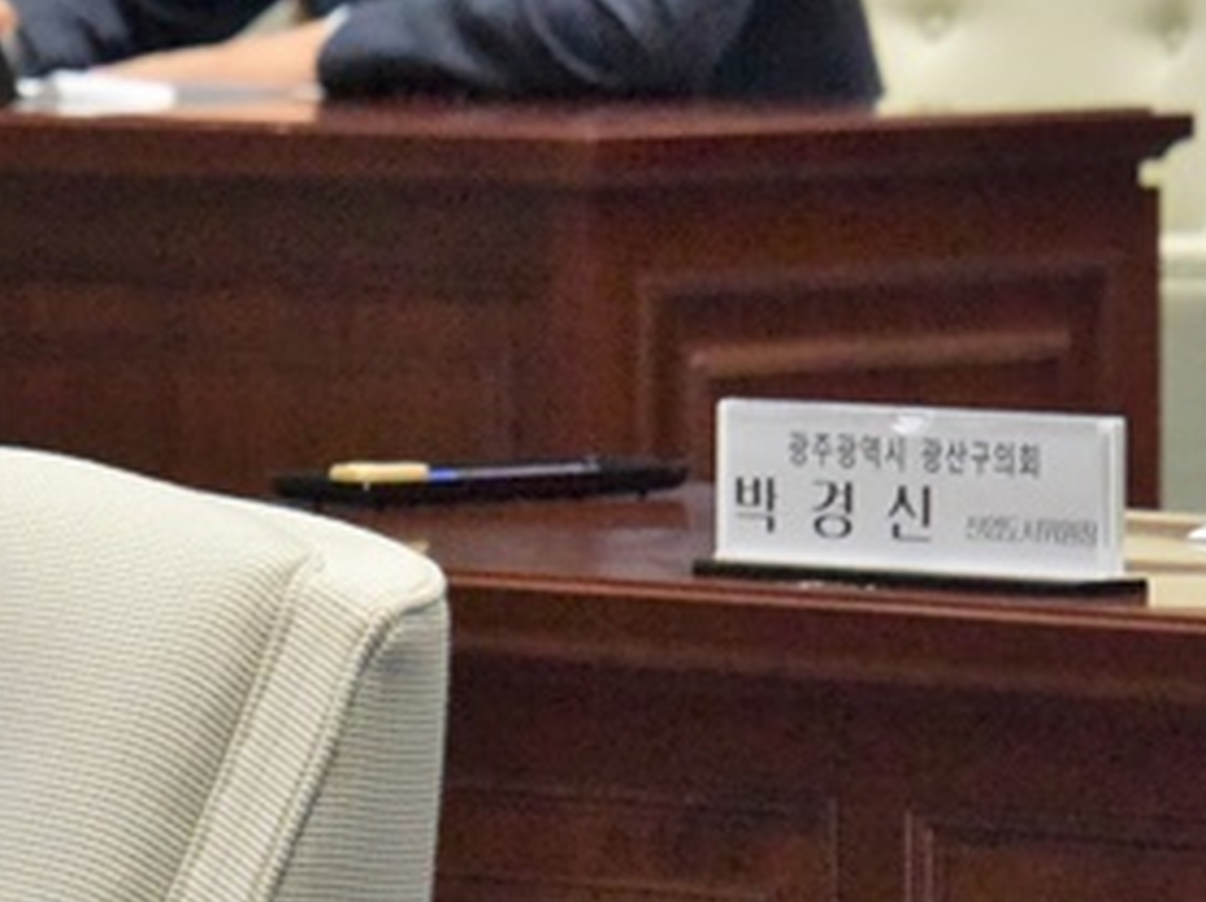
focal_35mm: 519
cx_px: -724
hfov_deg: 3.8
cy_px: 388
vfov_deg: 2.9
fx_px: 18066
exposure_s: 1/160
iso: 6400
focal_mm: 150
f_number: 9
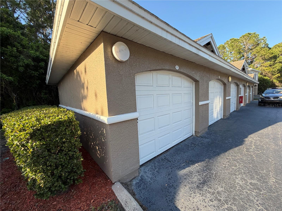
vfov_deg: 85.7
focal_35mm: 14
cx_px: 141
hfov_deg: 102.1
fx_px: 114
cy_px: 106
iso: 50
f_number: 2.2
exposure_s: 1/347
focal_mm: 2.22
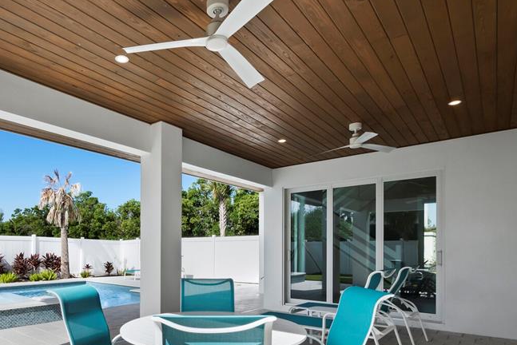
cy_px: 236
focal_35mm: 23
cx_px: 177
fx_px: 330
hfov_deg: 74.0
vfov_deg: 53.8
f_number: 11
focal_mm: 7
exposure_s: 1/100
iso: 200
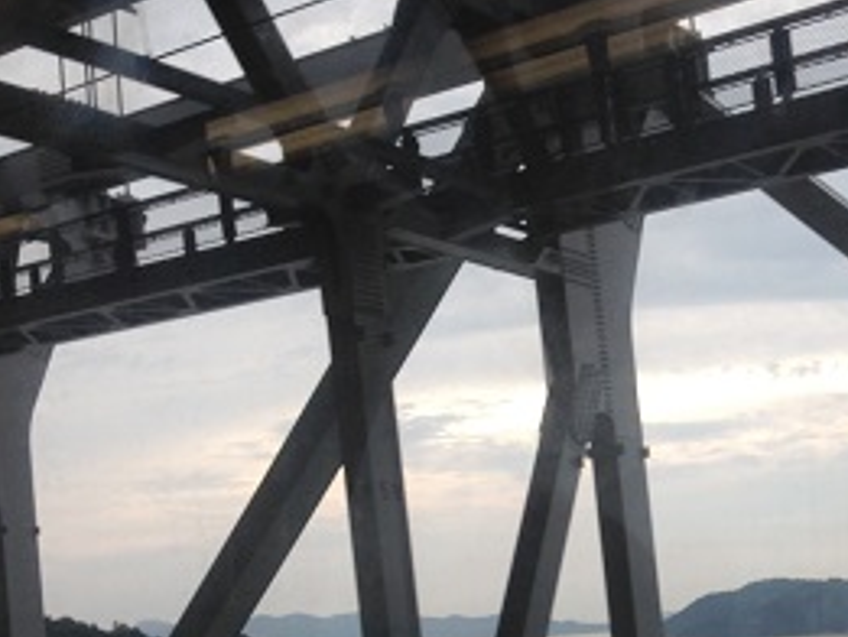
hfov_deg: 30.4
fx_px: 1520
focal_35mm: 62
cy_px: 588
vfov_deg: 23.0
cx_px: 686
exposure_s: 1/366
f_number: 2.4
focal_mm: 4.12
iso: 50
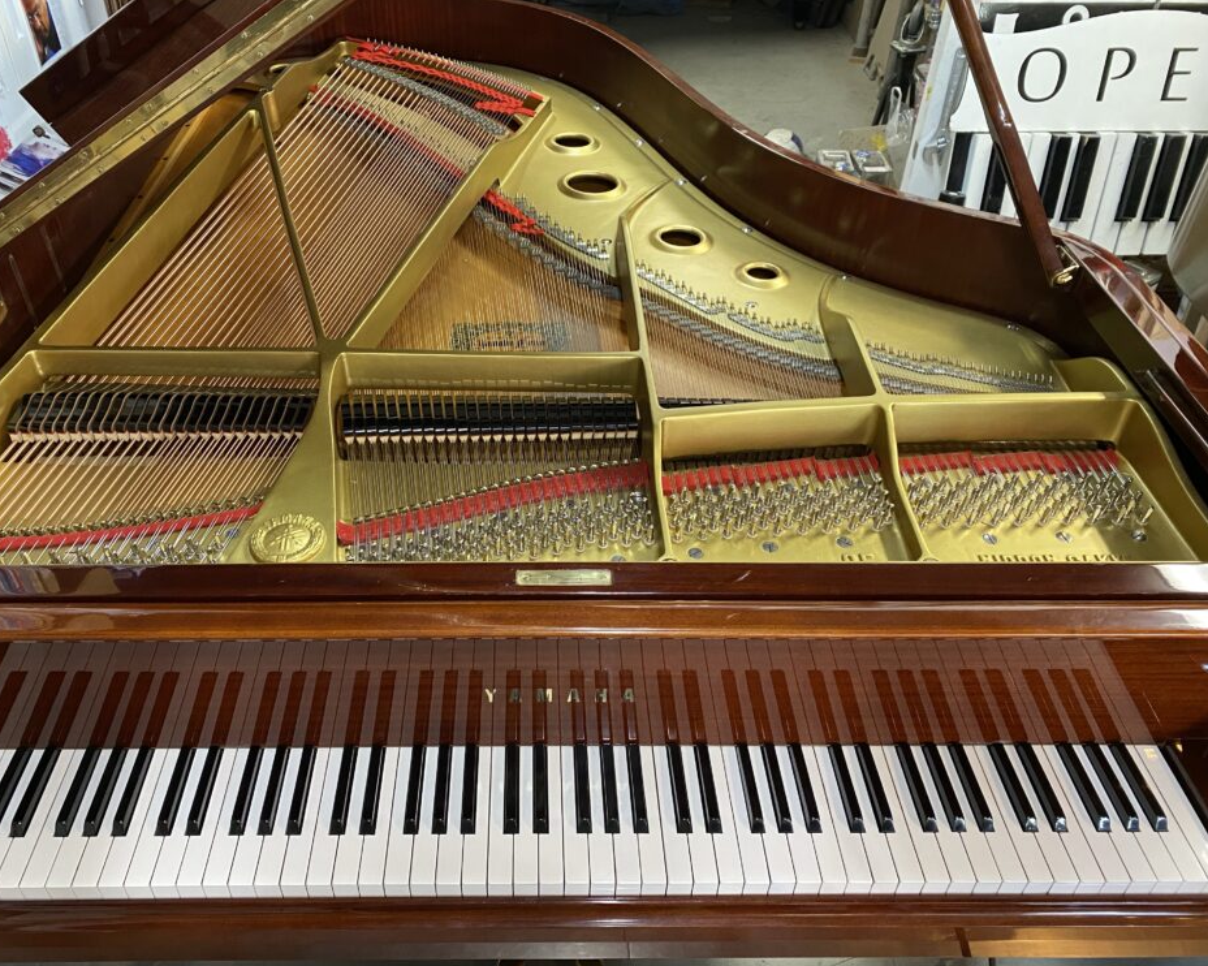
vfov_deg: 51.5
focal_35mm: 28
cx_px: 544
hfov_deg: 62.1
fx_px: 1001
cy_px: 497
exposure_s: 1/60
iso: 320
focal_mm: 4.25
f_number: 1.8
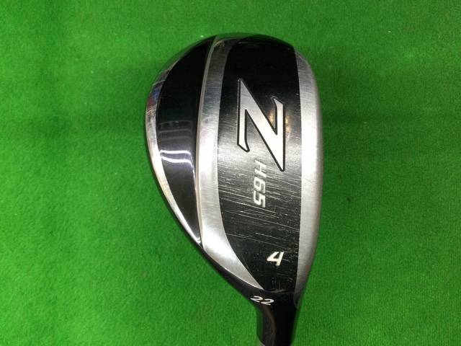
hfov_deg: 58.4
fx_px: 413
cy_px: 173
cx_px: 230
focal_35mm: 31
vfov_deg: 45.4
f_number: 2.4
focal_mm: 3.3
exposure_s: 1/30
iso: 100
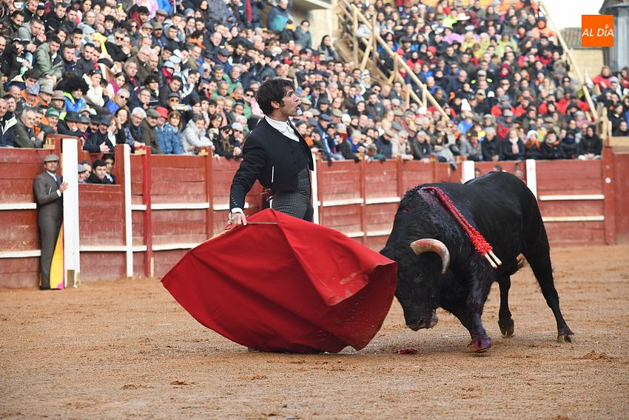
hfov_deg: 13.7
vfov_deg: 9.2
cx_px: 314
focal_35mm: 150
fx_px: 2621
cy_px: 210
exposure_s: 1/320
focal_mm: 150
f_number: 5.6
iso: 640
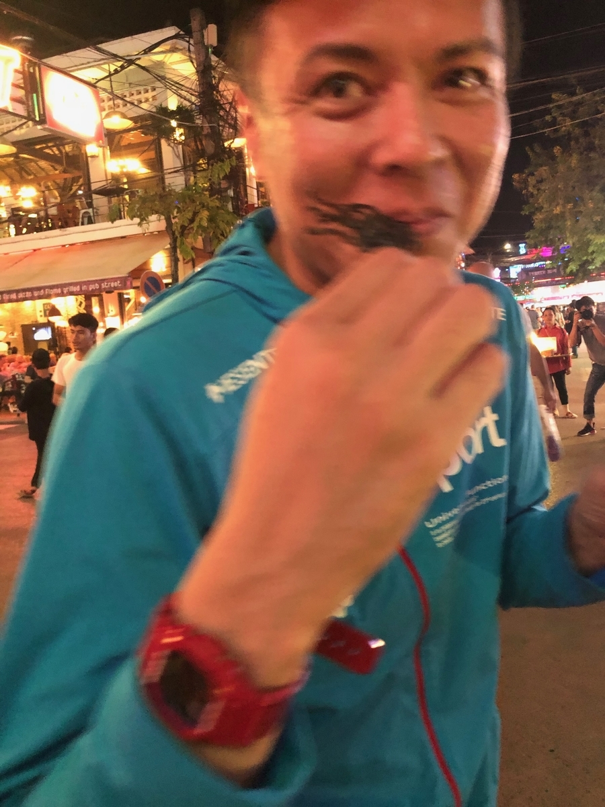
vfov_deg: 63.4
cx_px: 302
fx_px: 652
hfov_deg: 49.7
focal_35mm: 28
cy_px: 404
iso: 640
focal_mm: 3.99
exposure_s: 1/17
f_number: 1.8
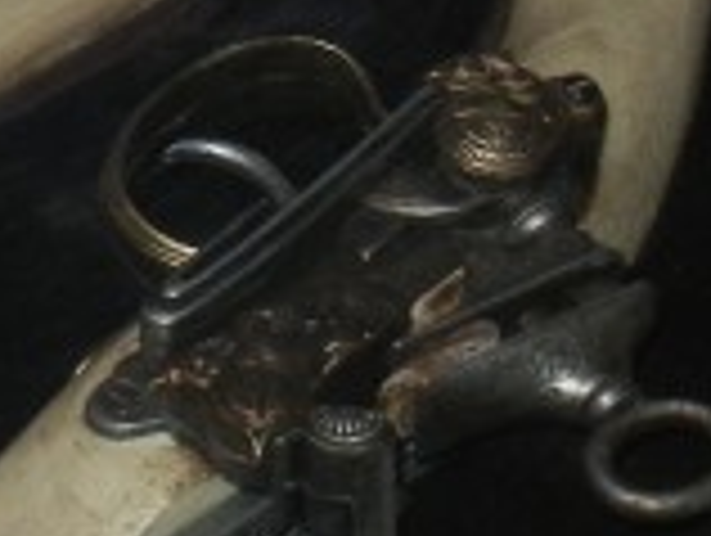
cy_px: 410
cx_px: -45
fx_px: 3991
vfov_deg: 7.7
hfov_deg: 10.1
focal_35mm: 194
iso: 200
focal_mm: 5.4
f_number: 3.5
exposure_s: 1/30
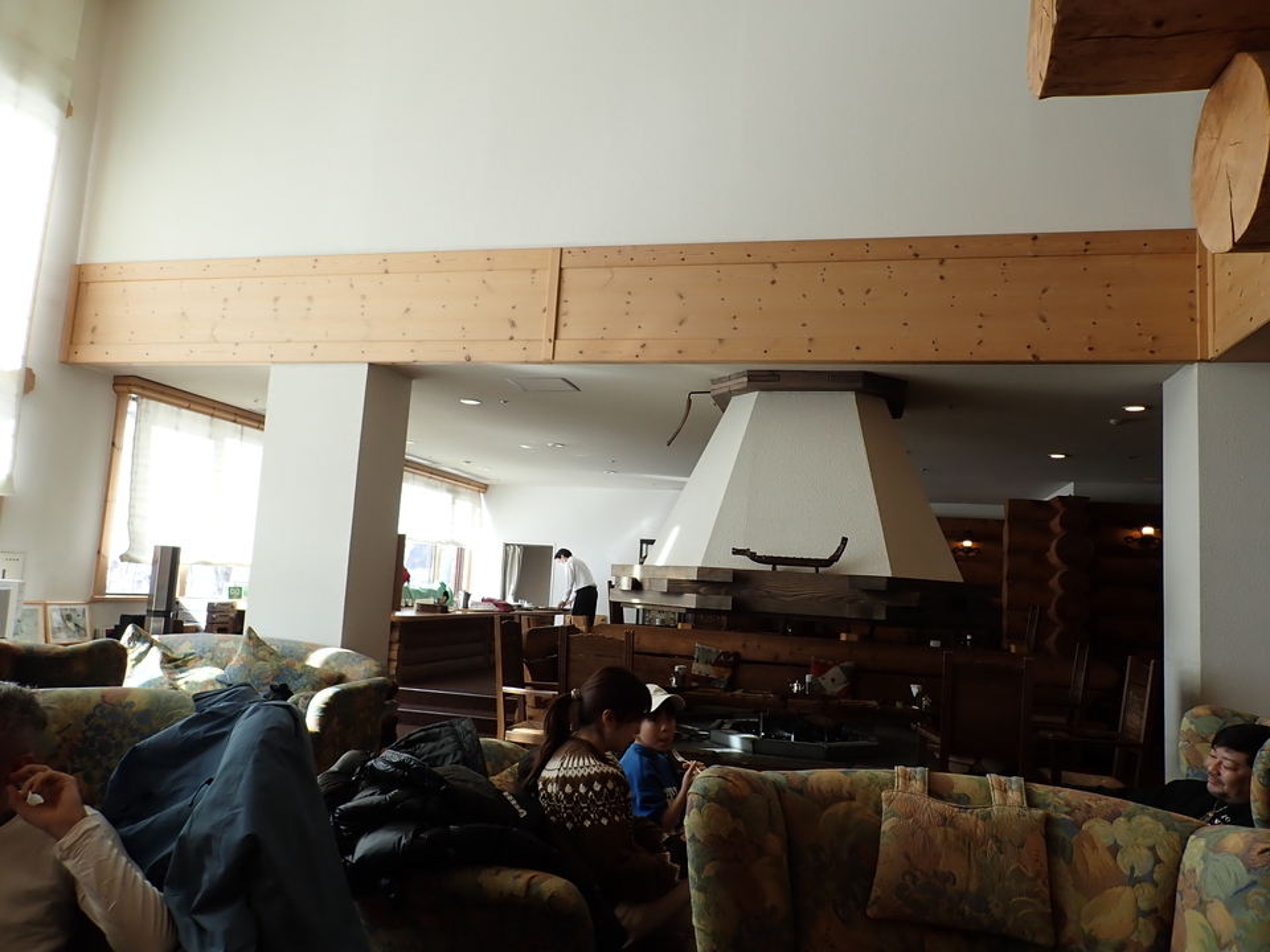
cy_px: 476
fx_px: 917
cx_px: 635
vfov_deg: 54.9
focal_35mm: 25
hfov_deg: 69.4
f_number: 2.8
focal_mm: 4.5
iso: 100
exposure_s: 1/160
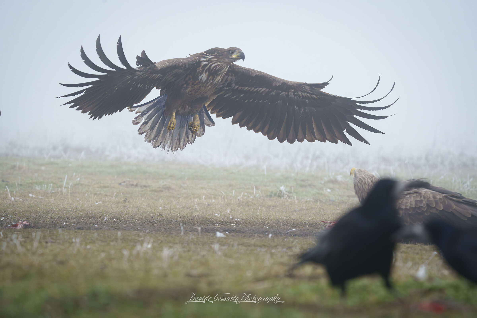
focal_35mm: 220
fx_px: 2915
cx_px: 238
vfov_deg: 6.2
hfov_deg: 9.4
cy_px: 159
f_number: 8
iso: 5000
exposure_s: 1/1600
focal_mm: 220
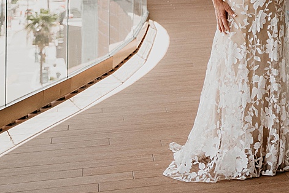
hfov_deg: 13.7
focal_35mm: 136
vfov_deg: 9.8
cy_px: -89
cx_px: 490
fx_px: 1092
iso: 400
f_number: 2.8
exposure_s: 1/1250
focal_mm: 40
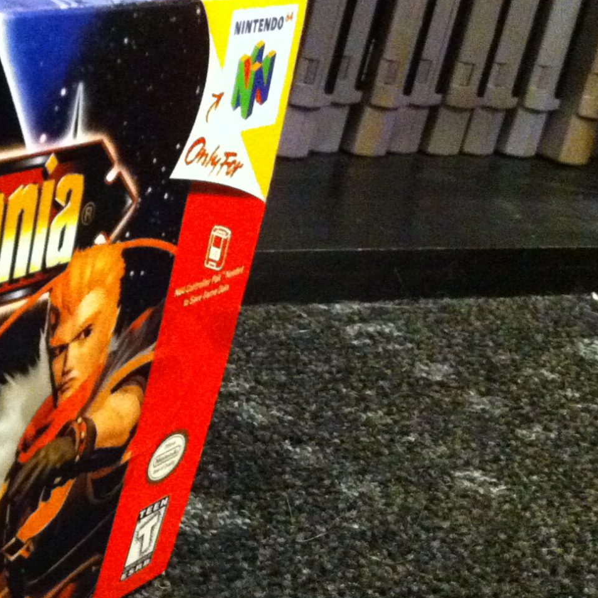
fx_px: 1622
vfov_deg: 20.7
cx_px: -92
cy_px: 443
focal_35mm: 83
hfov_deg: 19.8
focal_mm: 3.85
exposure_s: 1/15
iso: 1000
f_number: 2.8
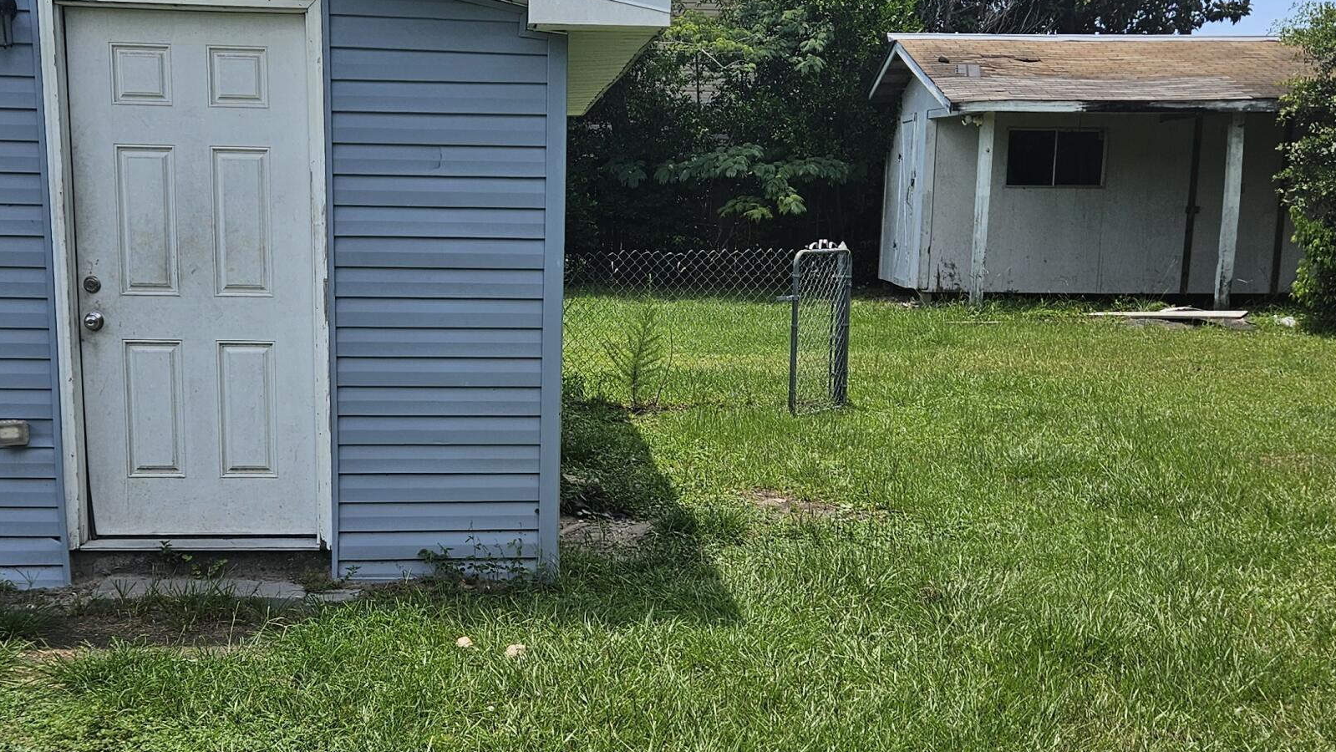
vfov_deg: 25.2
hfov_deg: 43.6
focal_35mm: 47
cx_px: 583
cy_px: 531
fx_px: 1665
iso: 25
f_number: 1.8
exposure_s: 1/1189
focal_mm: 5.4
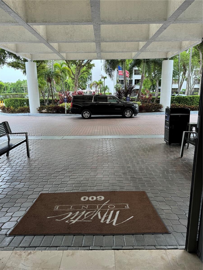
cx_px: 102
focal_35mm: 24
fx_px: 188
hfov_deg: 56.8
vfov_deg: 71.6
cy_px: 135
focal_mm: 6.76
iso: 80
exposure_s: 1/397
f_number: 1.78
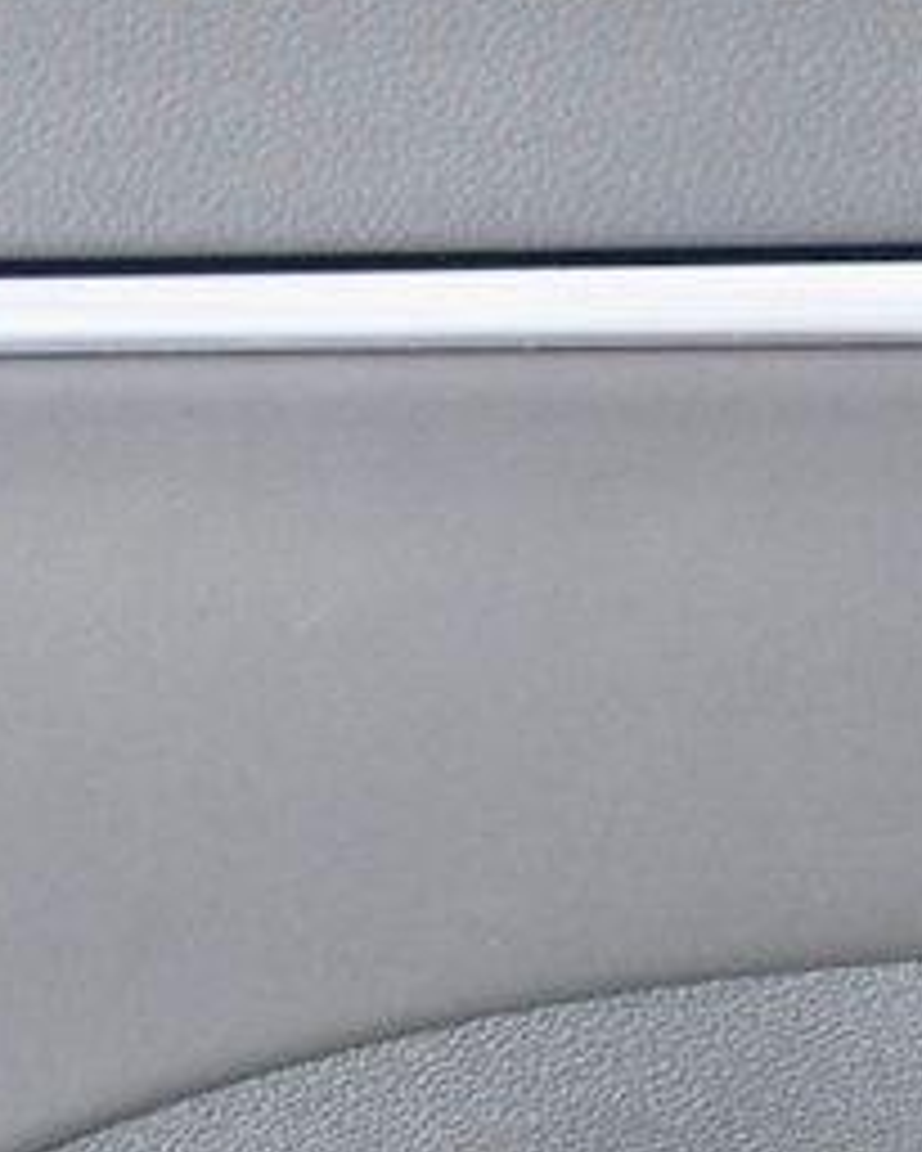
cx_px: 877
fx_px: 9613
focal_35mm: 282
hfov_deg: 5.5
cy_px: 1330
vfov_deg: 6.8
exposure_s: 1/160
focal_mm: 50
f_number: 6.3
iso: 2500
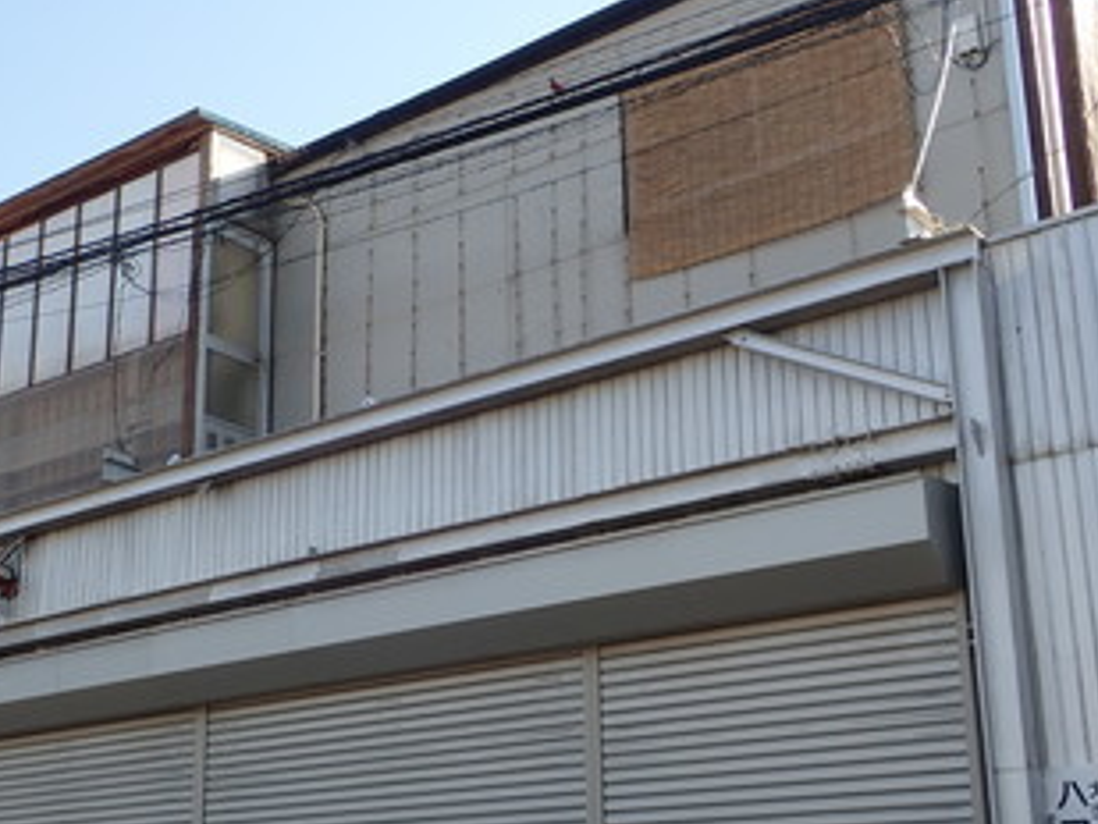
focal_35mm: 51
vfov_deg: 28.5
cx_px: 377
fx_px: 1618
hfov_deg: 37.1
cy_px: 497
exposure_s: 1/400
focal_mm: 6.42
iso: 100
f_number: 3.5
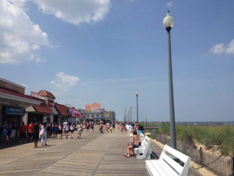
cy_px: 88
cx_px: 117
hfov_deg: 52.6
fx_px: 237
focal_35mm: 35
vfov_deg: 40.7
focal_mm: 4.28
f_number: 2.4
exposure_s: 1/2632
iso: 50
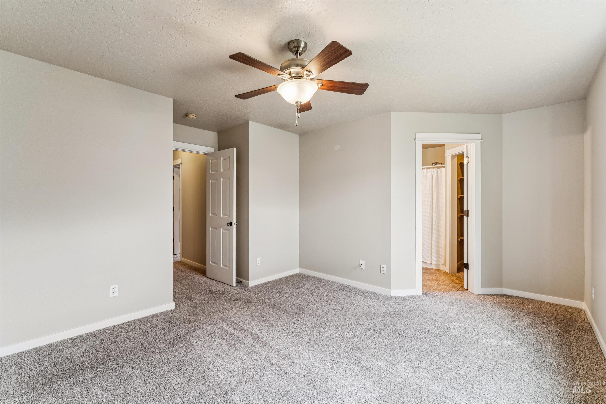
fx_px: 259
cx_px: 303
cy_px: 202
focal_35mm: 15
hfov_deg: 98.9
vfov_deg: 75.9
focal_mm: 15.4
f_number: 13
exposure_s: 1/8
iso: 400
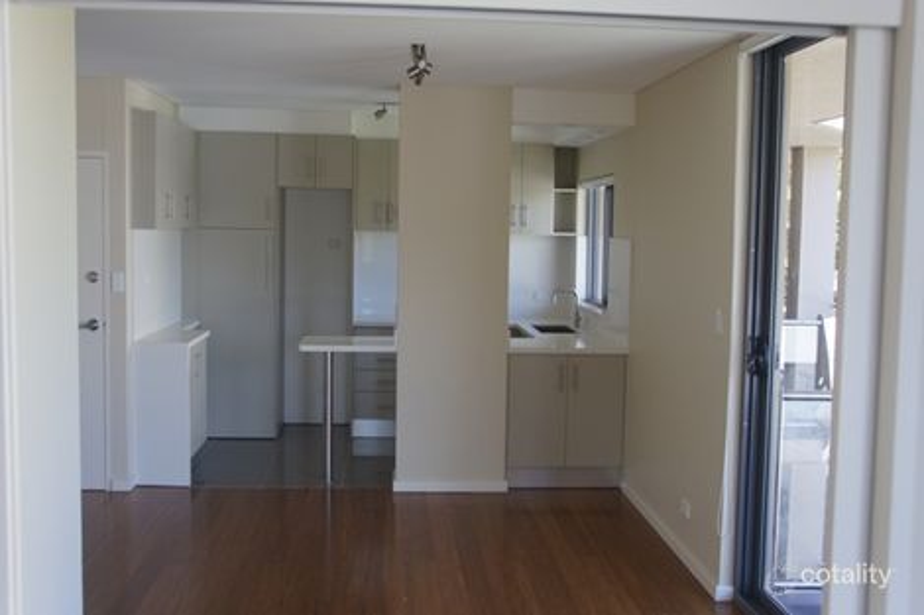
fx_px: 851
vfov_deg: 39.8
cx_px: 462
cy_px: 308
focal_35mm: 33
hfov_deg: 57.0
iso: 1250
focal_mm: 22.1
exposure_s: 1/250
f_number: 4
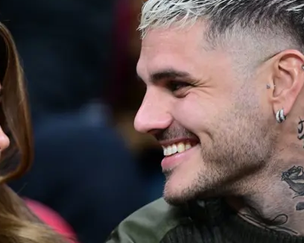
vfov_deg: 1.9
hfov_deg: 2.4
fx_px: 7284
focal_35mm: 810
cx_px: 79
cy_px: 113
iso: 2500
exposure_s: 1/640
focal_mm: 400
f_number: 2.8
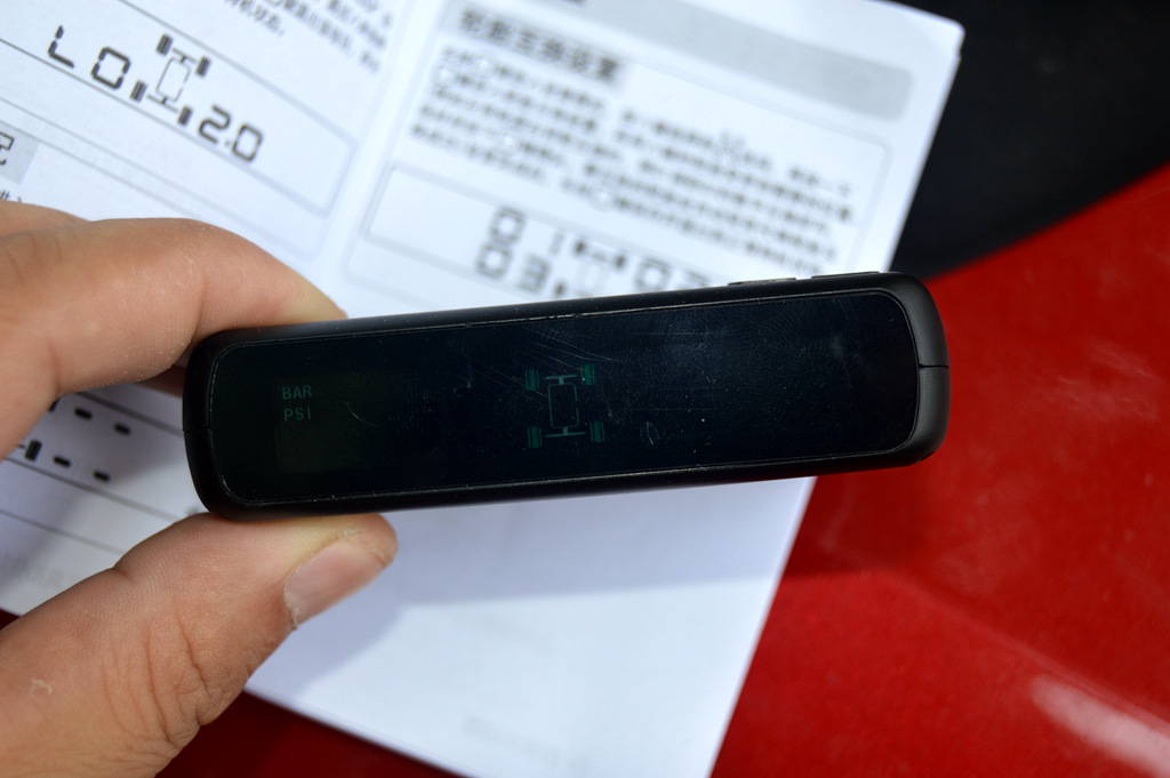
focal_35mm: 57
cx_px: 585
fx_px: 1851
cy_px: 389
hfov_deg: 35.1
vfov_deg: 23.7
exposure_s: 1/160
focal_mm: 38
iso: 100
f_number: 4.8
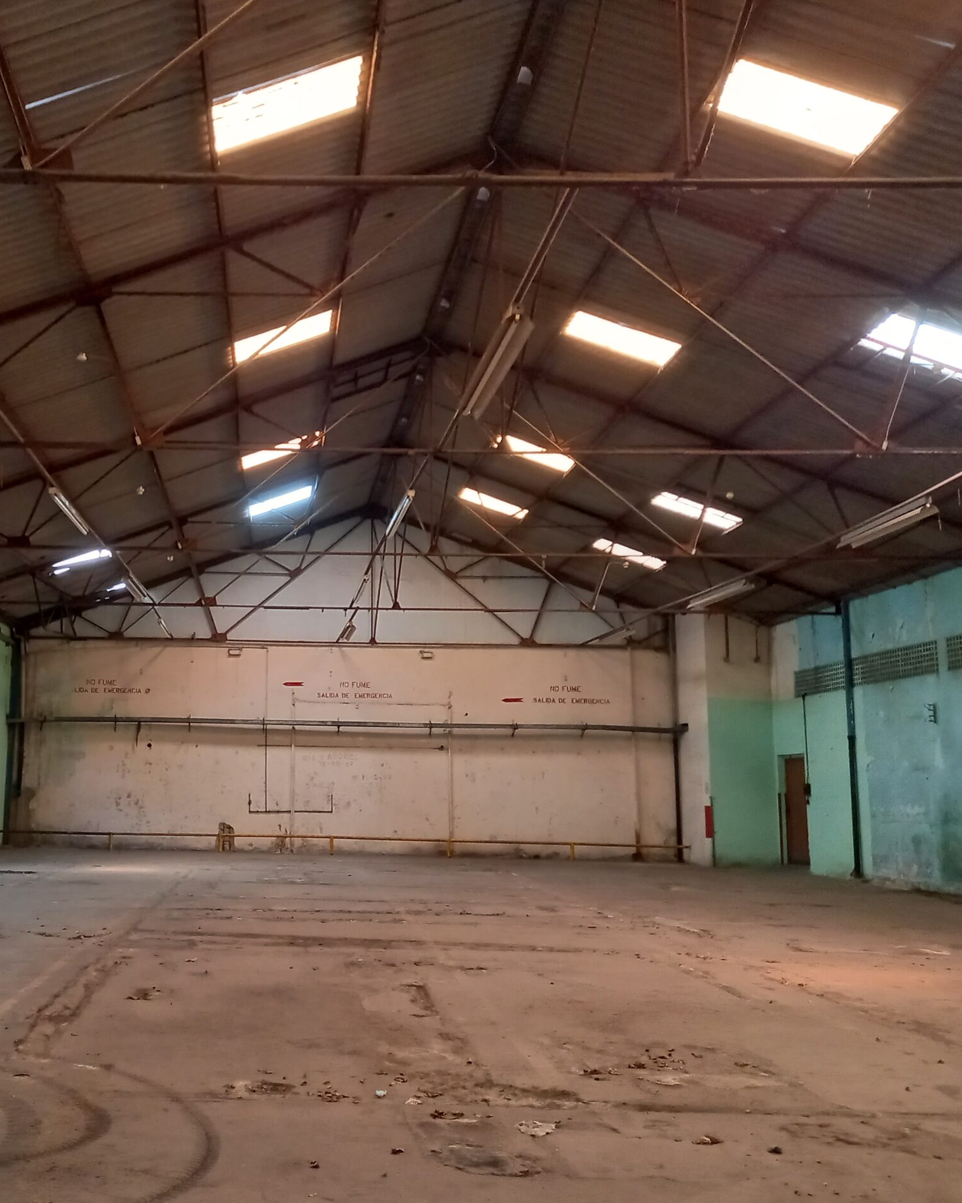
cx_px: 252
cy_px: 604
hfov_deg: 43.3
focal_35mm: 33
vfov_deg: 54.2
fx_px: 1175
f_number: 2
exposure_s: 1/25
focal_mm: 4.6
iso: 500
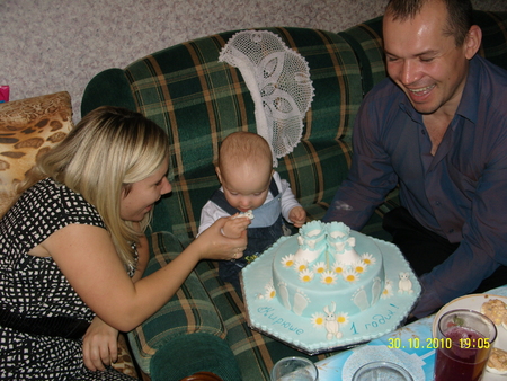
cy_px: 190
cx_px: 254
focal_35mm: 38
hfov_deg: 49.0
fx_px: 557
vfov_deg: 37.8
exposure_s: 1/40
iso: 80
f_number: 2.8
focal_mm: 7.8
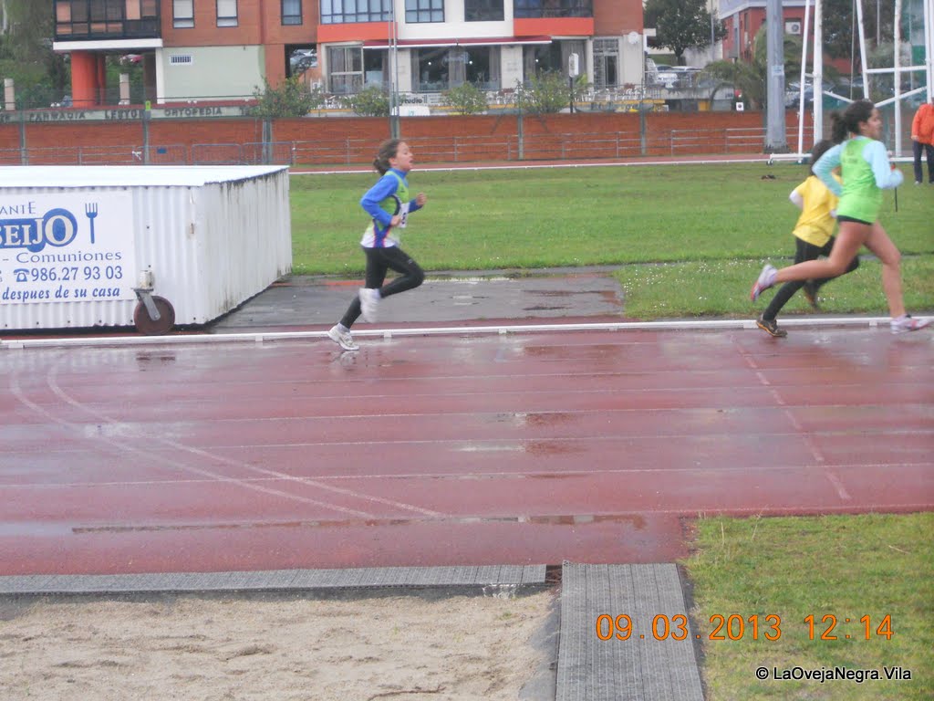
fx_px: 2914
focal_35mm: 108
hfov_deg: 18.2
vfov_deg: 13.7
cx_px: 467
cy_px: 350
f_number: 5.9
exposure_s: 1/200
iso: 400
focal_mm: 19.6
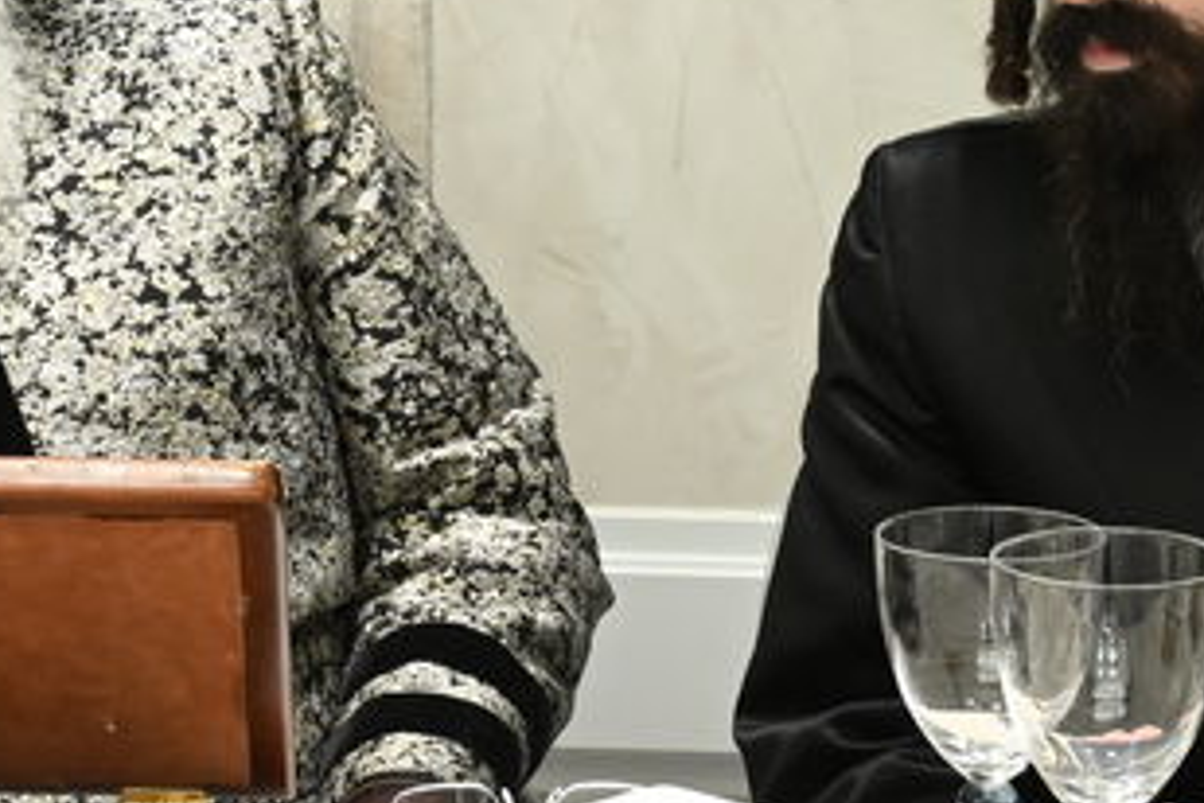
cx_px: 366
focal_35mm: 204
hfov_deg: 10.1
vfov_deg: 6.7
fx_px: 6822
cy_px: -329
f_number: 10
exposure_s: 1/60
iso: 1600
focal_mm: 45
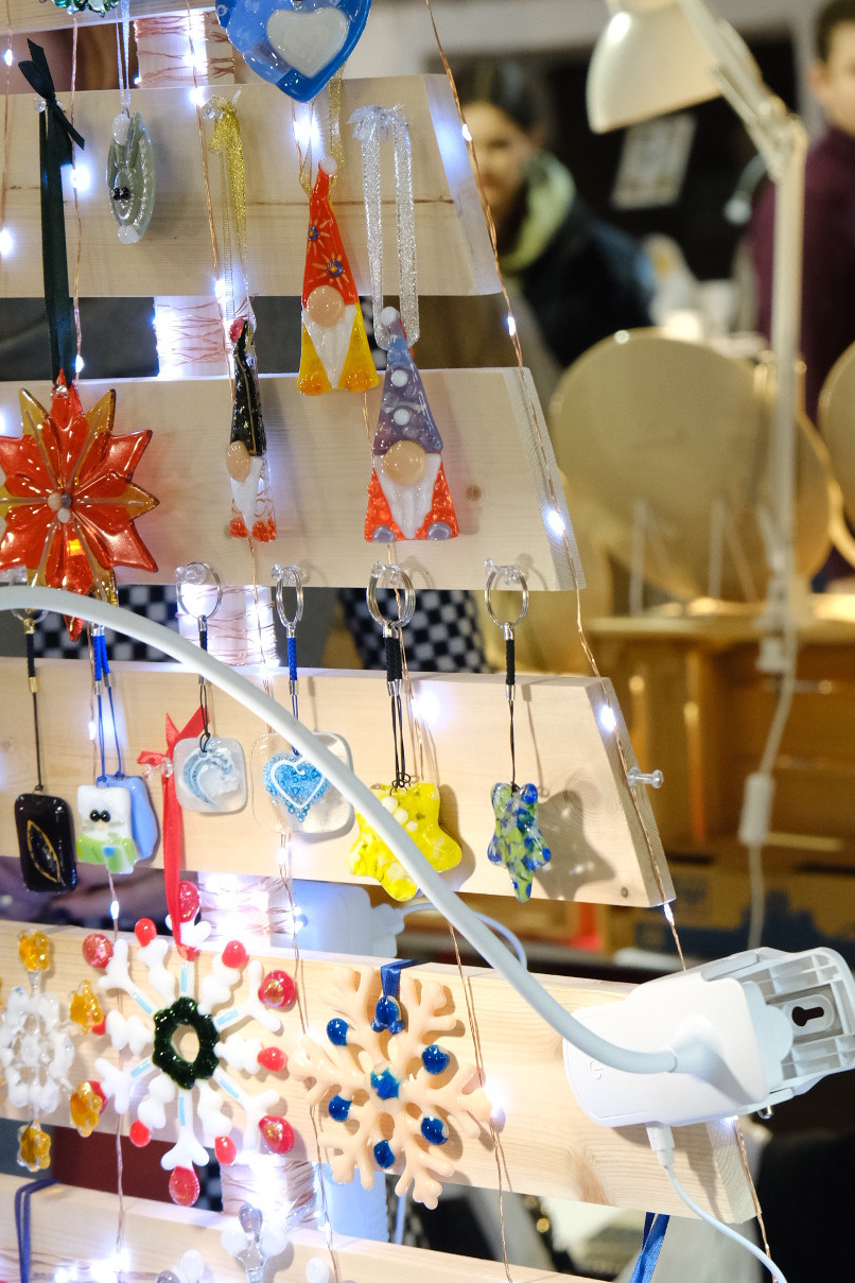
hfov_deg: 14.5
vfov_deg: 21.6
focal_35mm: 94
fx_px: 3348
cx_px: 609
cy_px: 475
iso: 2000
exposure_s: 1/60
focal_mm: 42.9
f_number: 4
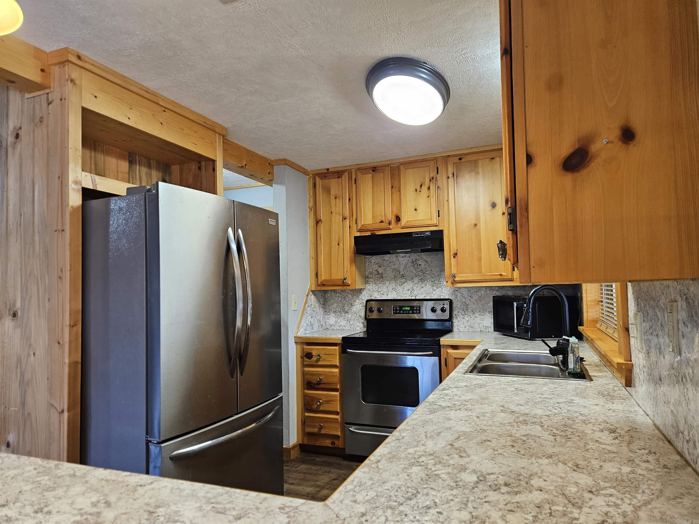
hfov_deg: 73.9
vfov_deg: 58.9
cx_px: 350
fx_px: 464
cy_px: 262
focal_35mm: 23
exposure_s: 1/120
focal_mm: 5.4
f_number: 1.8
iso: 320
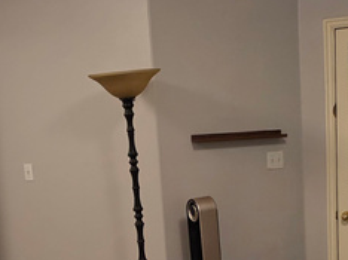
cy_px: 221
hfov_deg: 33.8
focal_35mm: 57
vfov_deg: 25.0
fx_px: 572
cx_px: 199
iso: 160
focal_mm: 2.2
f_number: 1.9
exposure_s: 1/60
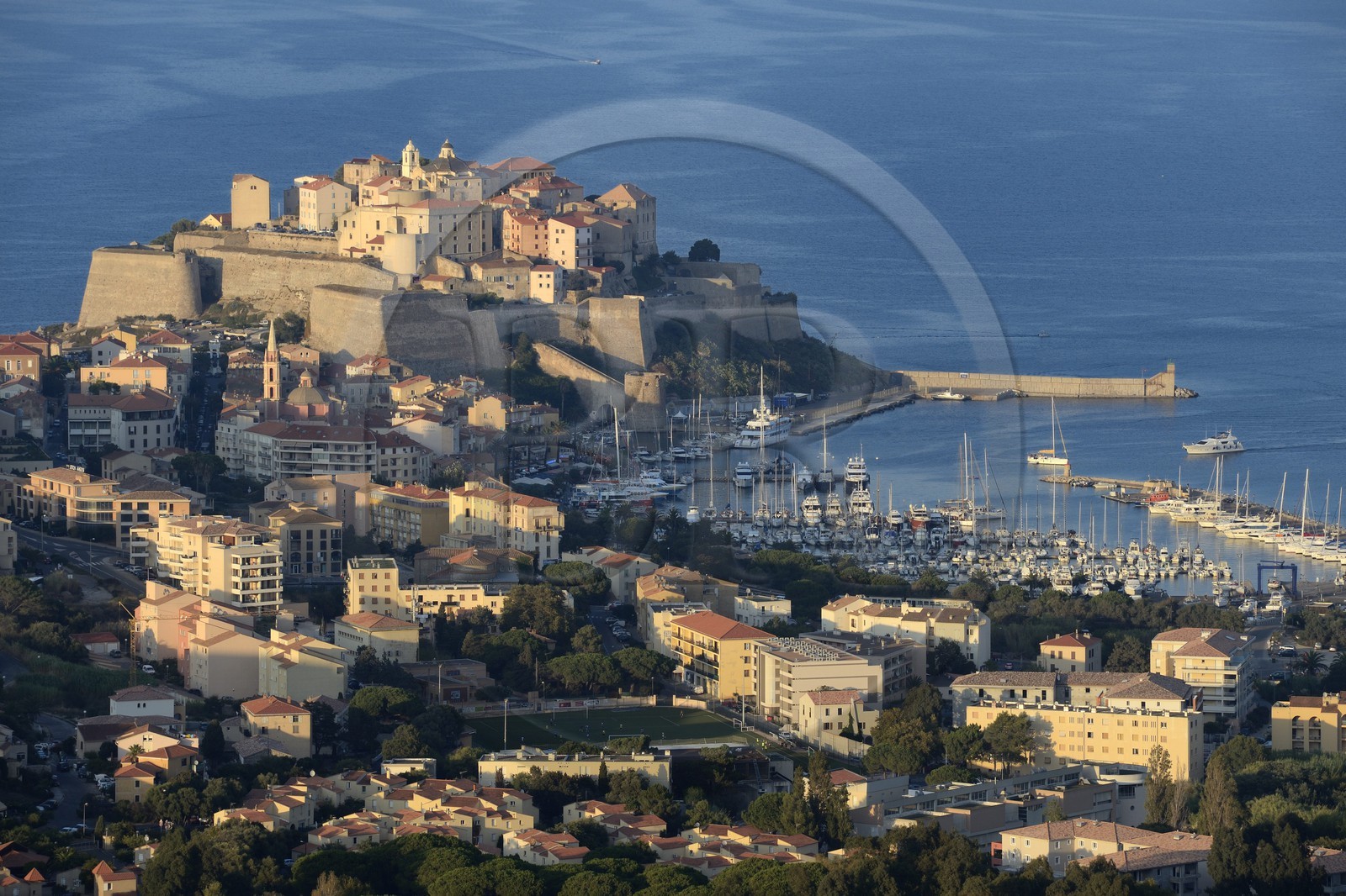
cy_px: 448
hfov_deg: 10.3
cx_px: 673
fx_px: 7476
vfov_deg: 6.9
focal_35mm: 200
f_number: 10
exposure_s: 1/200
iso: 200
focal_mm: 200
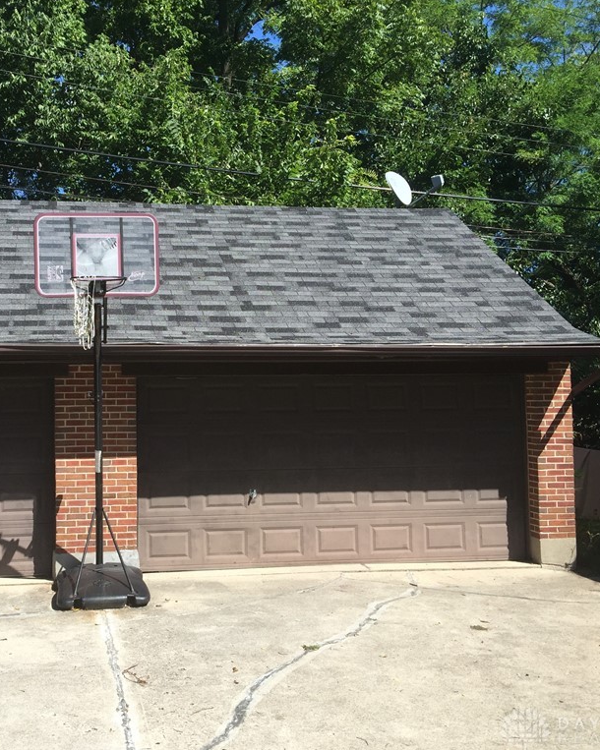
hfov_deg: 38.5
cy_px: 375
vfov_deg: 47.9
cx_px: 182
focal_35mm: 38
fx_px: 844
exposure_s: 1/1276
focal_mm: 4.15
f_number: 2.2
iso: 32
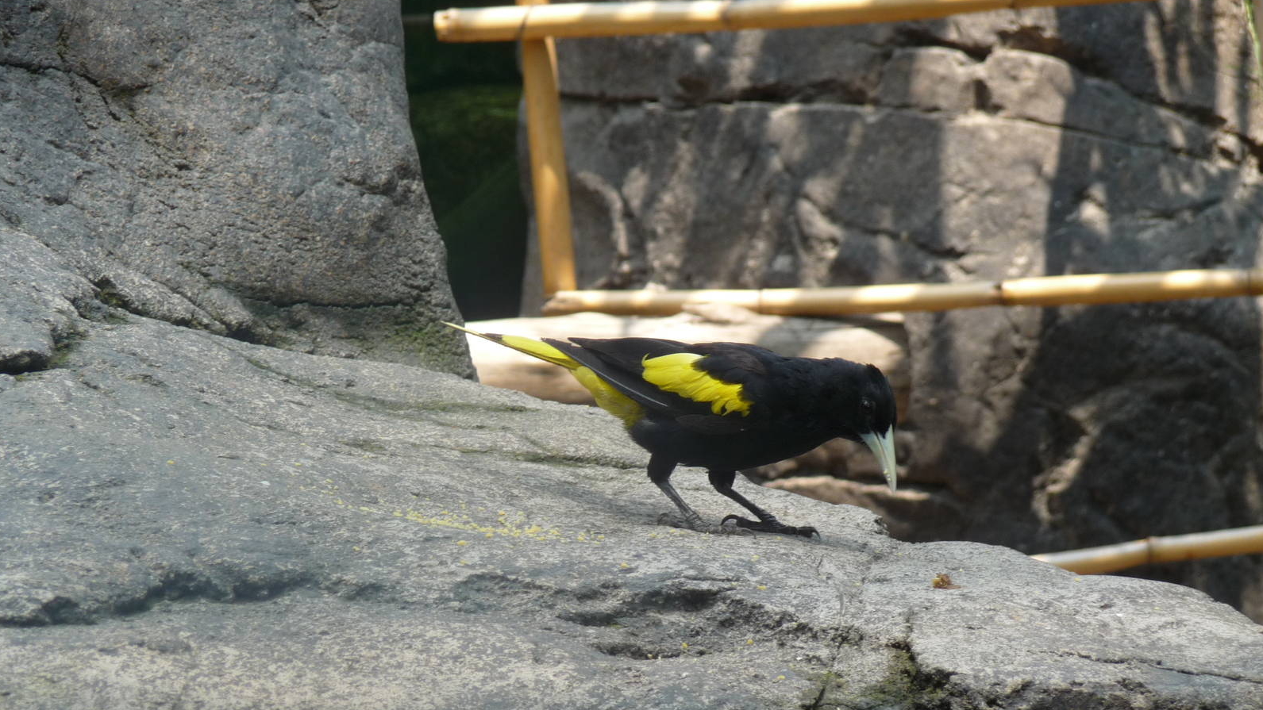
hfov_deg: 9.9
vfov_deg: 5.6
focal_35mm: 218
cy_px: 458
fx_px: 7301
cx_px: 630
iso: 100
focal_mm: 34.2
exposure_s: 1/125
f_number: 4.8
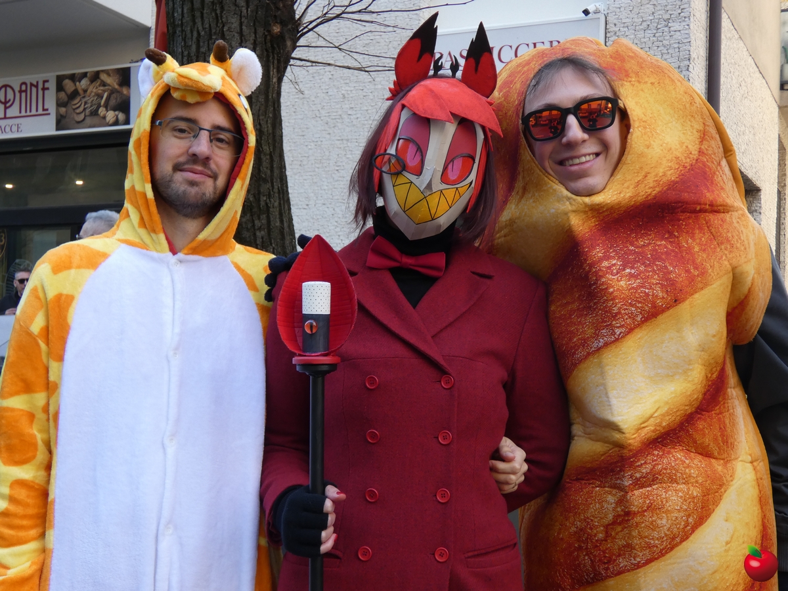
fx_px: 1047
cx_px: 394
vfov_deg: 31.5
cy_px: 296
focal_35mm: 46
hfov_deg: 41.2
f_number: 3.8
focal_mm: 8.2
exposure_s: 1/80
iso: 160
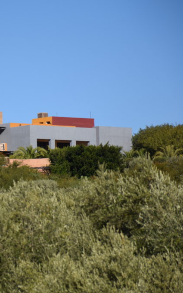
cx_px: 8
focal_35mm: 322
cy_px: 146
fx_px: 2572
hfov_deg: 4.1
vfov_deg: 6.5
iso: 250
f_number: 5.6
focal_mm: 140
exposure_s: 1/2000
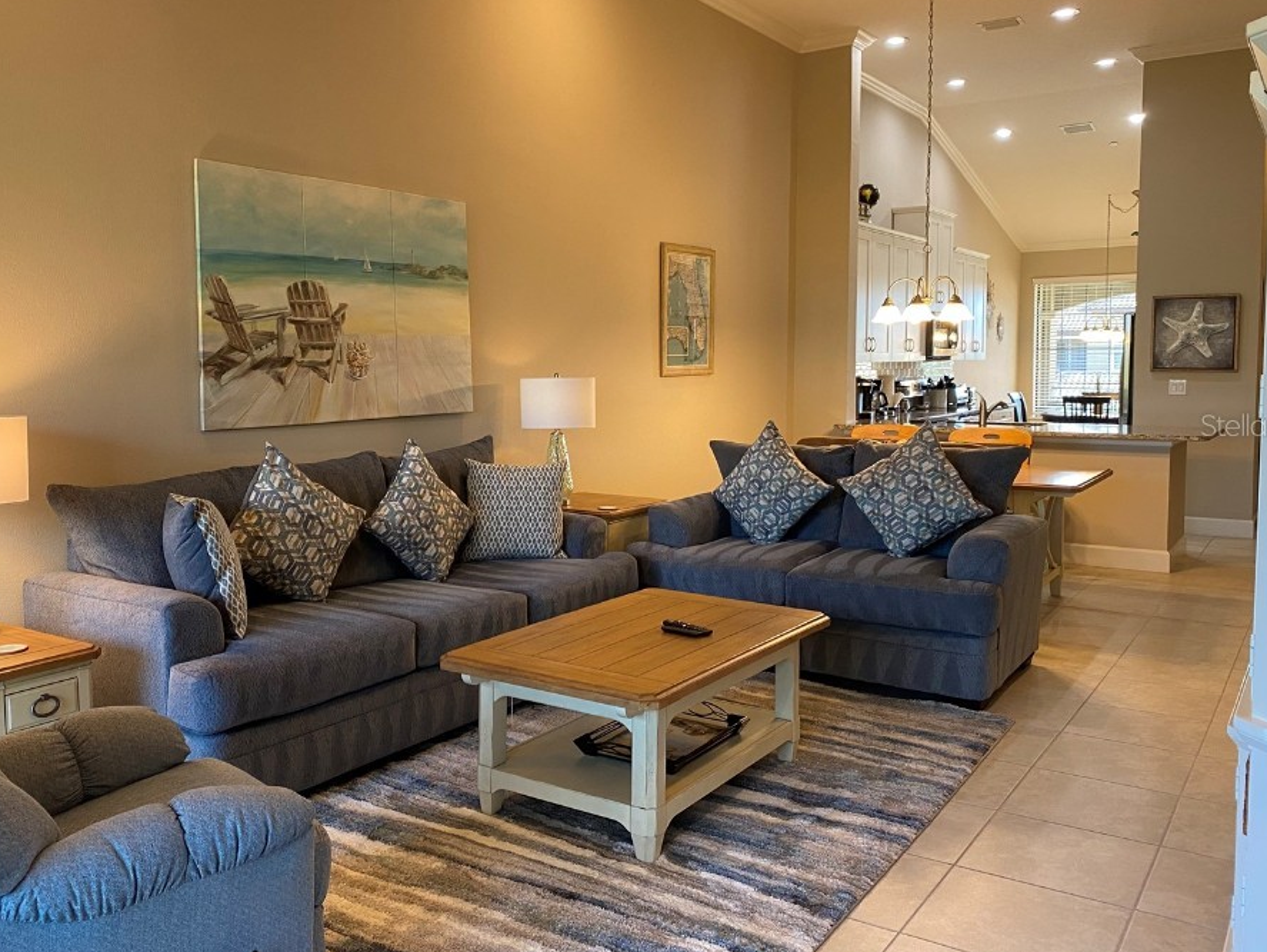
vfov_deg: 46.7
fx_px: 1098
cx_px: 604
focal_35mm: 30
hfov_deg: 59.9
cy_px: 425
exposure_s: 1/60
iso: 125
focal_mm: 4.25
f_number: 1.8
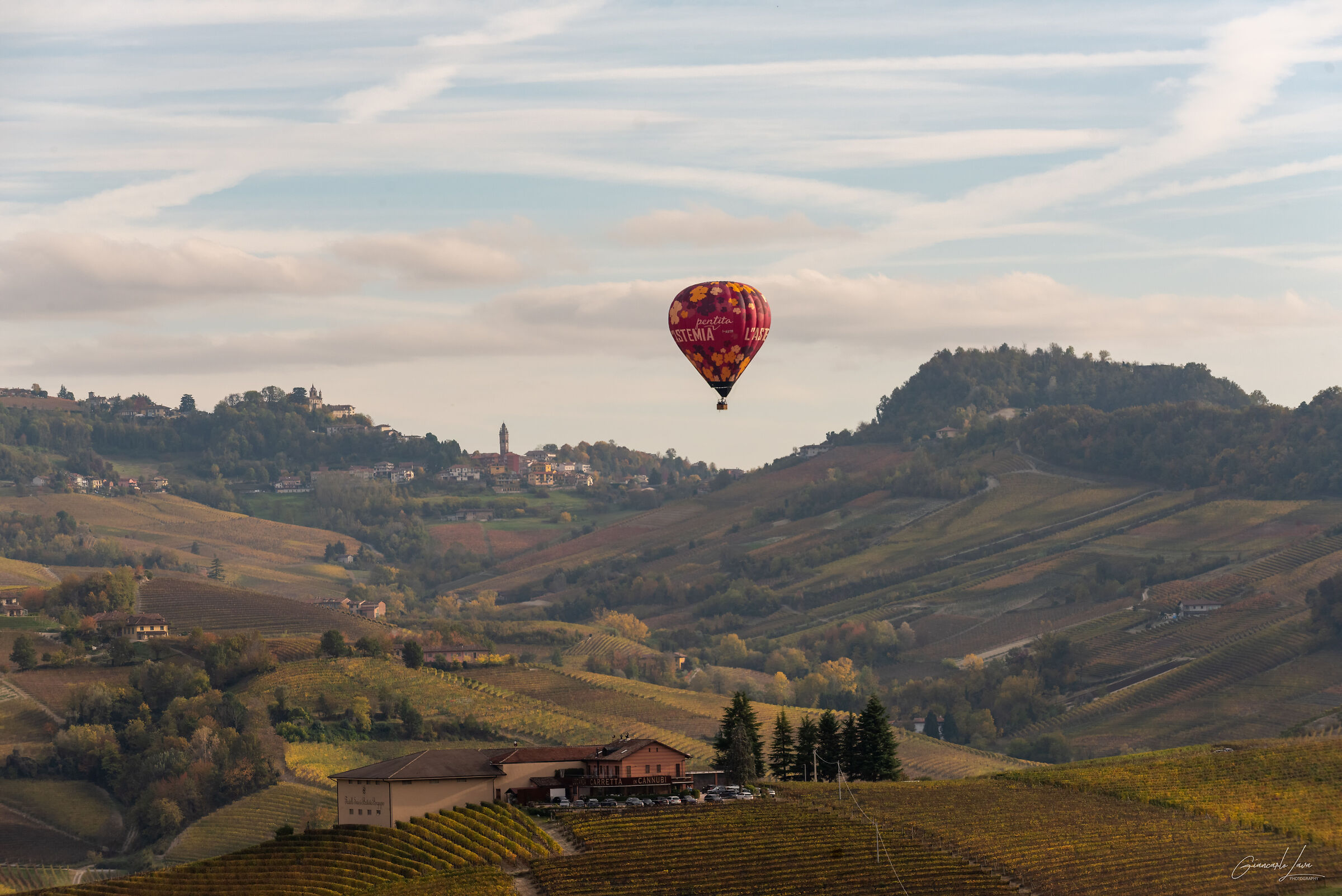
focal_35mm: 150
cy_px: 448
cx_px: 671
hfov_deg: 13.7
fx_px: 5593
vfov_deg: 9.2
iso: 250
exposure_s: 1/800
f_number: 8
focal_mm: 150
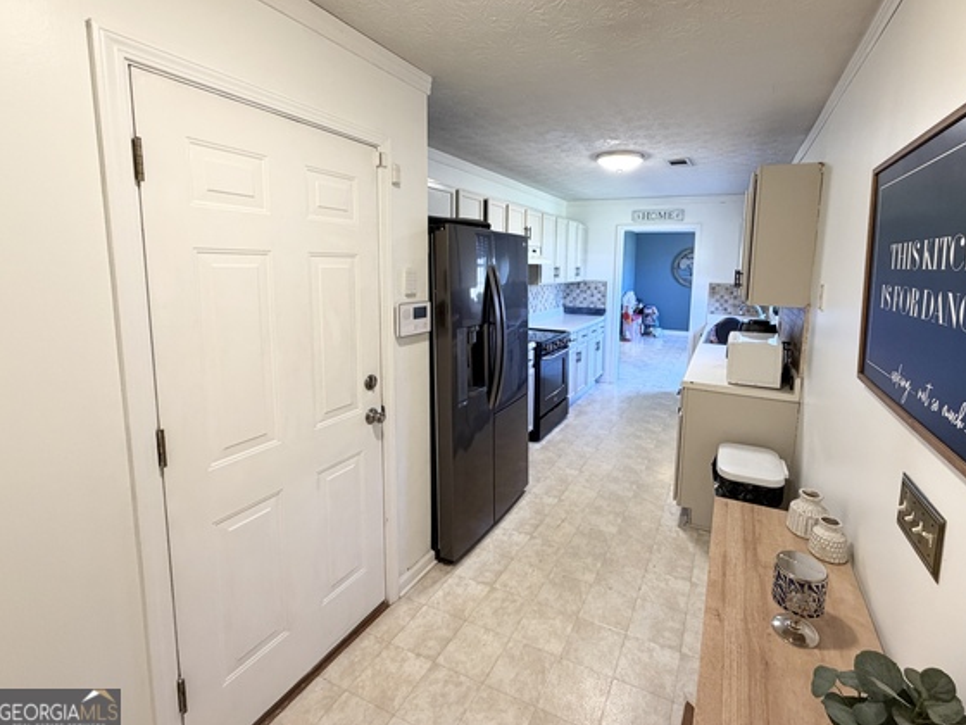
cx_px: 549
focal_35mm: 16
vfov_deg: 77.7
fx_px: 446
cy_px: 316
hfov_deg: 93.9
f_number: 2.2
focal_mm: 2.22
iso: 200
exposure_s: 1/60
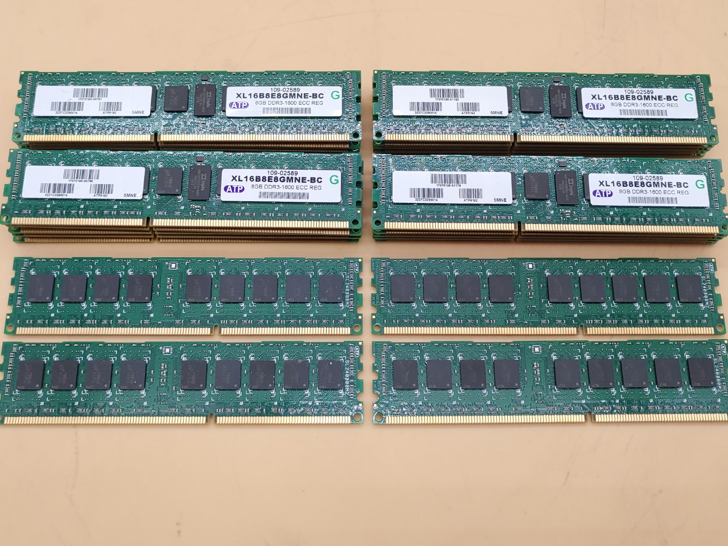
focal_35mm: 34
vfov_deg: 41.8
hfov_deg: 54.0
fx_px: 715
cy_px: 271
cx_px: 361
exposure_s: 1/120
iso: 100
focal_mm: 4.36
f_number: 1.8
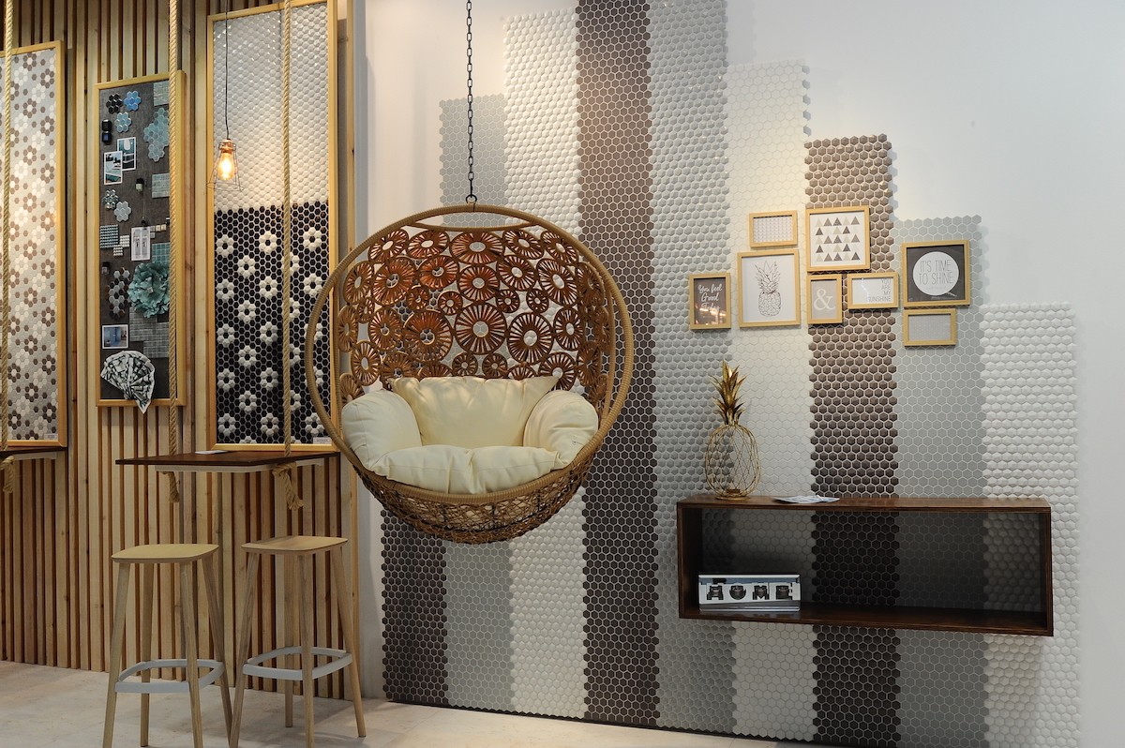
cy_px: 374
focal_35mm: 35
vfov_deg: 37.8
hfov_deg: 54.5
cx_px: 562
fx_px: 1093
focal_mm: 35
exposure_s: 1/30
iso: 800
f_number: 16
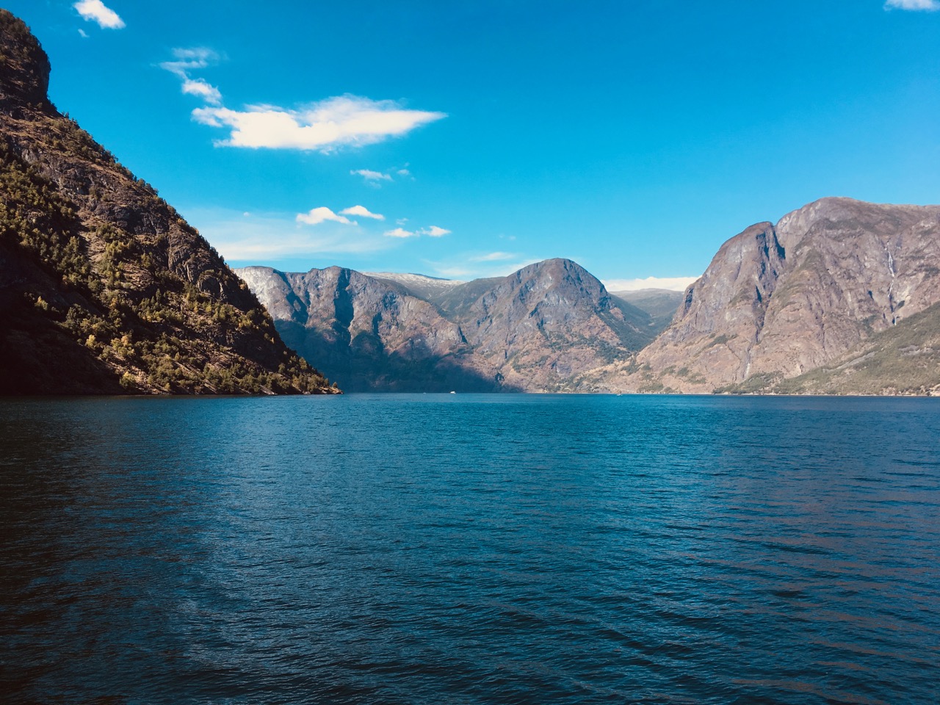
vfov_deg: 48.2
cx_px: 470
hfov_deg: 61.7
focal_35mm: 29
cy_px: 352
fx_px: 787
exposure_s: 1/1183
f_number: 2.2
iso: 25
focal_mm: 4.15
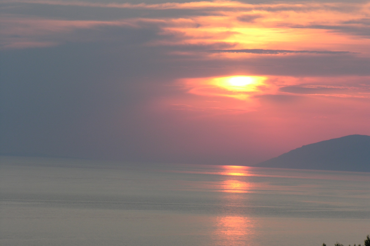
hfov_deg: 10.3
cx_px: 185
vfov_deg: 6.9
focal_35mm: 200
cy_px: 135
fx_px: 2055
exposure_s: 1/58.2
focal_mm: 49
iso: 50
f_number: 6.5
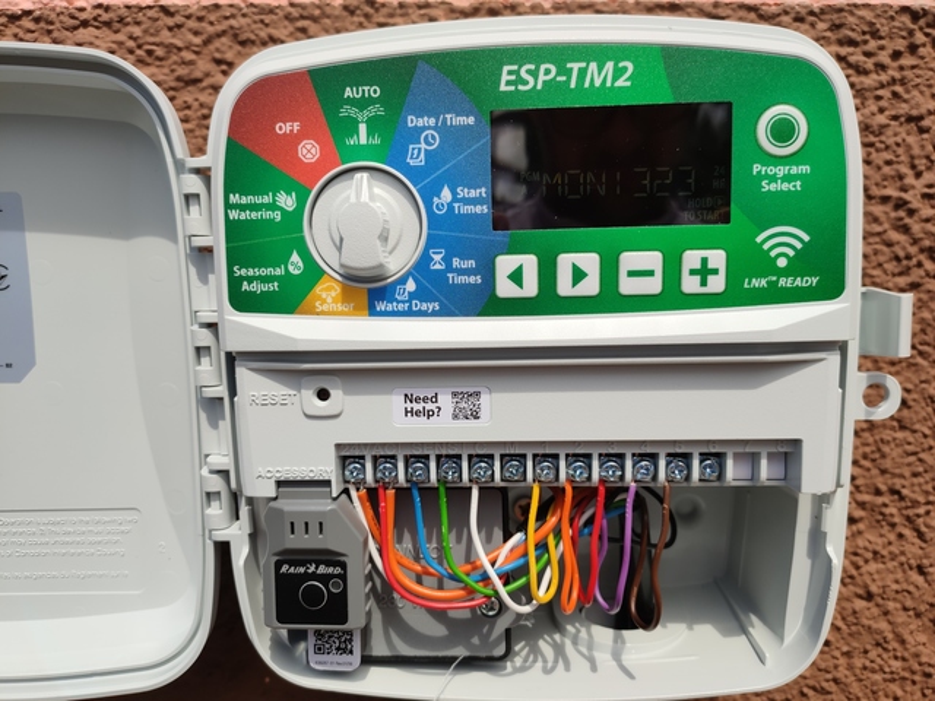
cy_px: 350
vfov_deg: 53.1
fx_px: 702
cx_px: 468
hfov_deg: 67.3
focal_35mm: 26
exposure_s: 1/2048
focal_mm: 4.75
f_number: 1.75
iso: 112
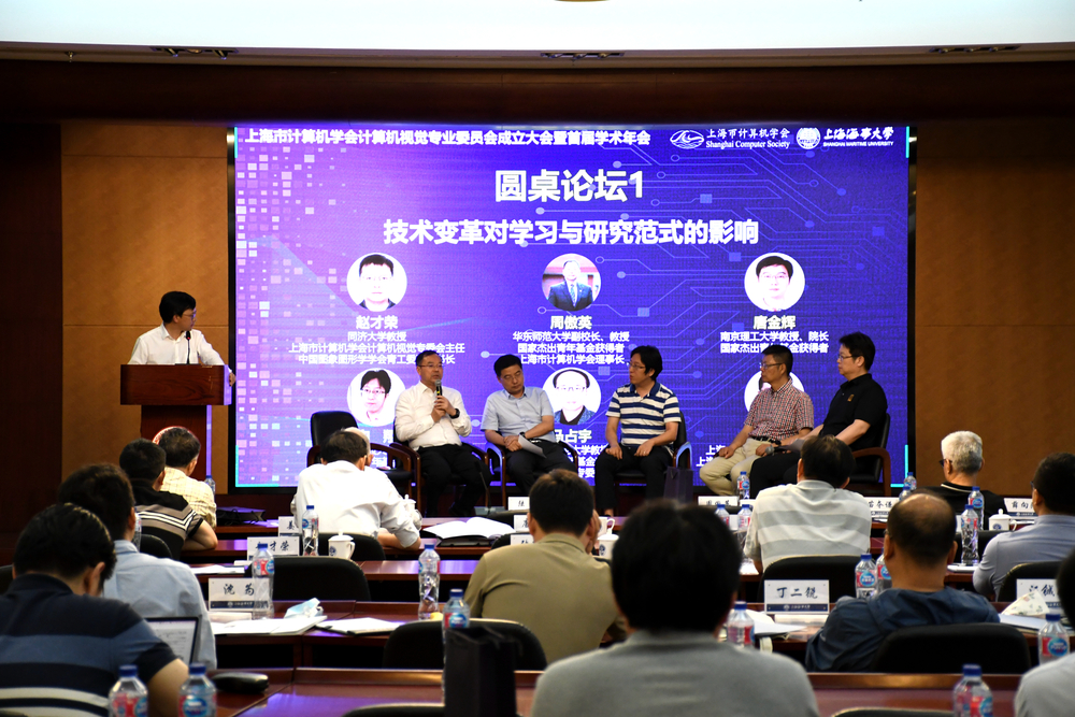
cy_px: 358
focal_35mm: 90
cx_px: 538
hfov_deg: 22.6
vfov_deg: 15.2
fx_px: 2688
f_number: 5
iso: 2000
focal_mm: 60
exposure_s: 1/100
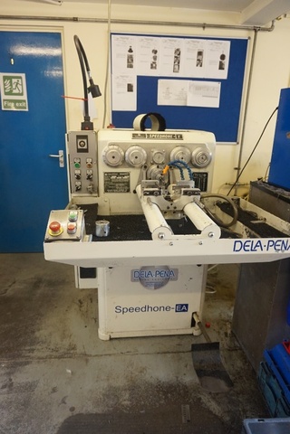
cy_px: 217
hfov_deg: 53.1
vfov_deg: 73.7
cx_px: 145
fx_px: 290
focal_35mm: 24
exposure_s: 1/160
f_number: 4
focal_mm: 16
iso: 1600
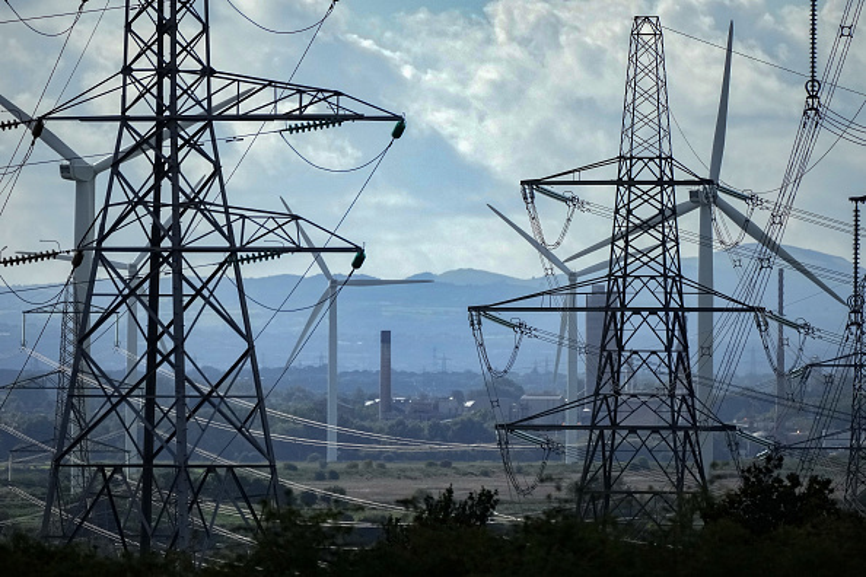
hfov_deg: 3.4
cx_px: 433
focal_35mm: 600
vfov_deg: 2.3
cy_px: 288
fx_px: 14432
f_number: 5.6
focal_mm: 400
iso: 1250
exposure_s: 1/10000
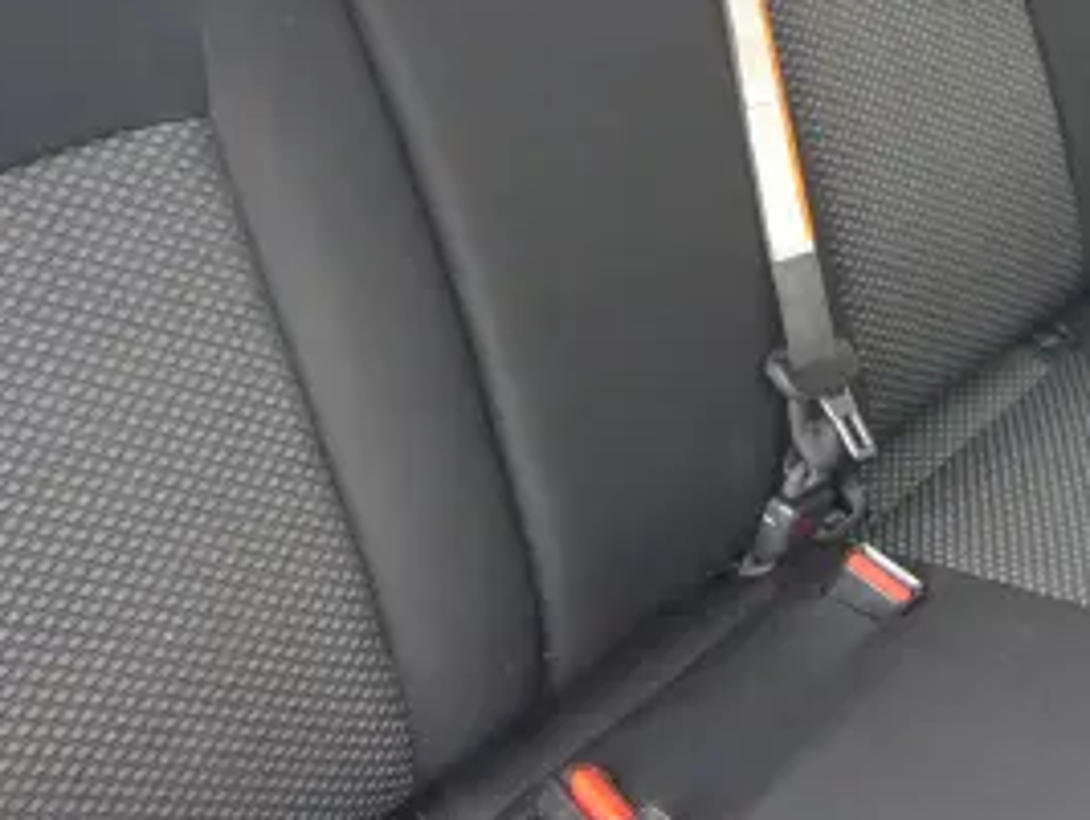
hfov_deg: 28.6
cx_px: 788
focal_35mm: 67
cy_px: 110
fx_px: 2113
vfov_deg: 21.6
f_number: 2.8
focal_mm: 4.6
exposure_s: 1/15
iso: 125
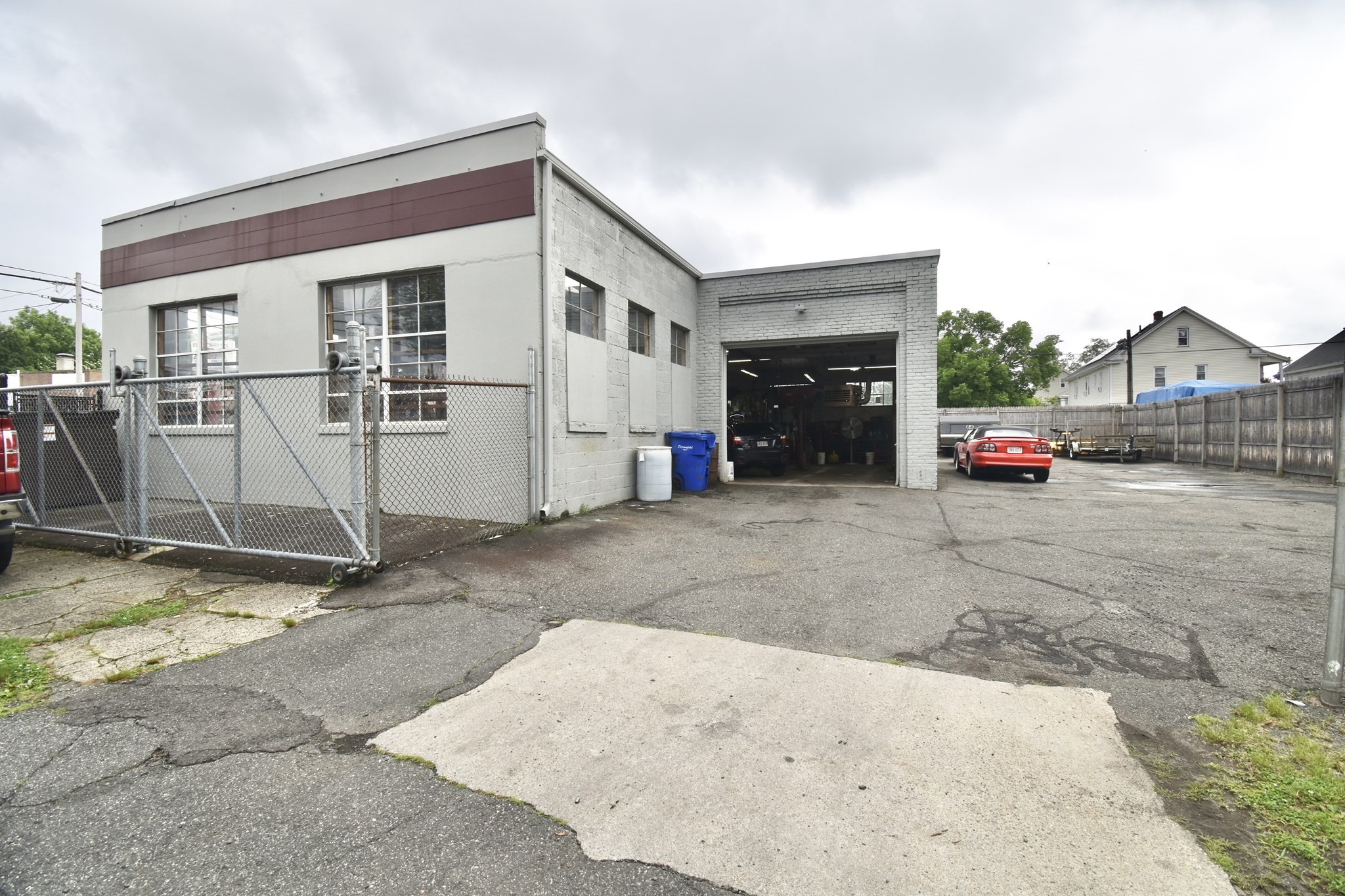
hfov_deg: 100.4
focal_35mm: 15
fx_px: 560
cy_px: 448
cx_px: 672
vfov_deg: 77.3
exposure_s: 1/250
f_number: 8
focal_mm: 10
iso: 110
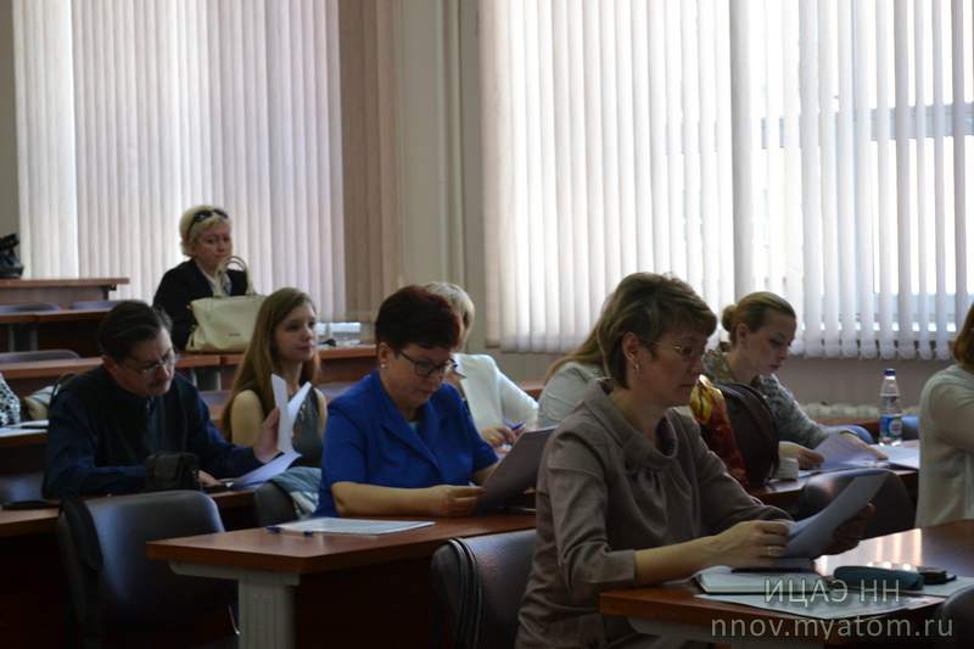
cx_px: 487
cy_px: 324
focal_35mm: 82
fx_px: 2231
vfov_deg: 16.5
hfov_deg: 24.6
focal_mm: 55
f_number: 5.6
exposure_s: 1/60
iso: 640
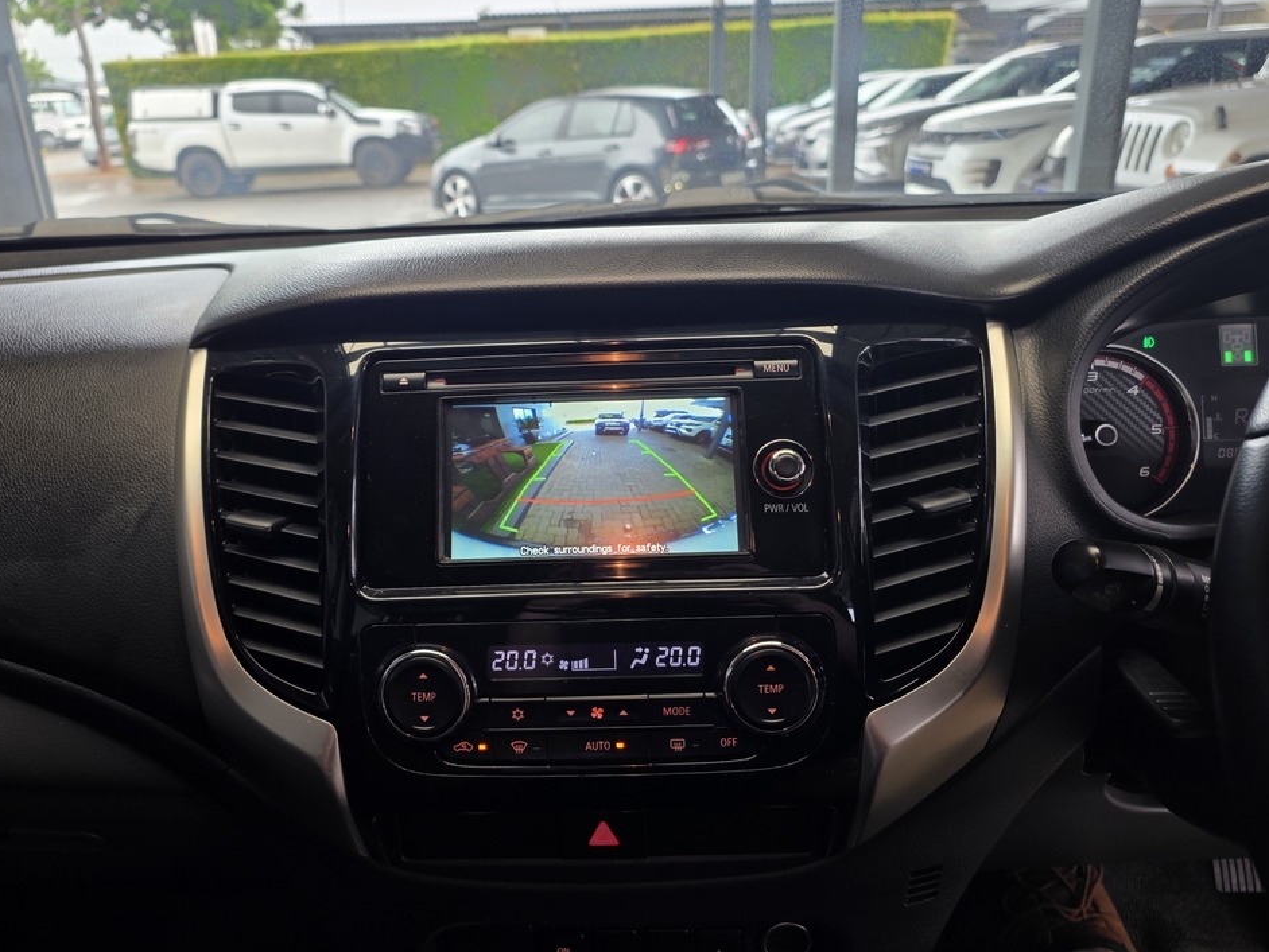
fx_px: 917
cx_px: 587
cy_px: 436
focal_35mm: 25
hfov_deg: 69.3
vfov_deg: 54.8
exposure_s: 1/55
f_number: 1.7
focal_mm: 6.25
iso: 50
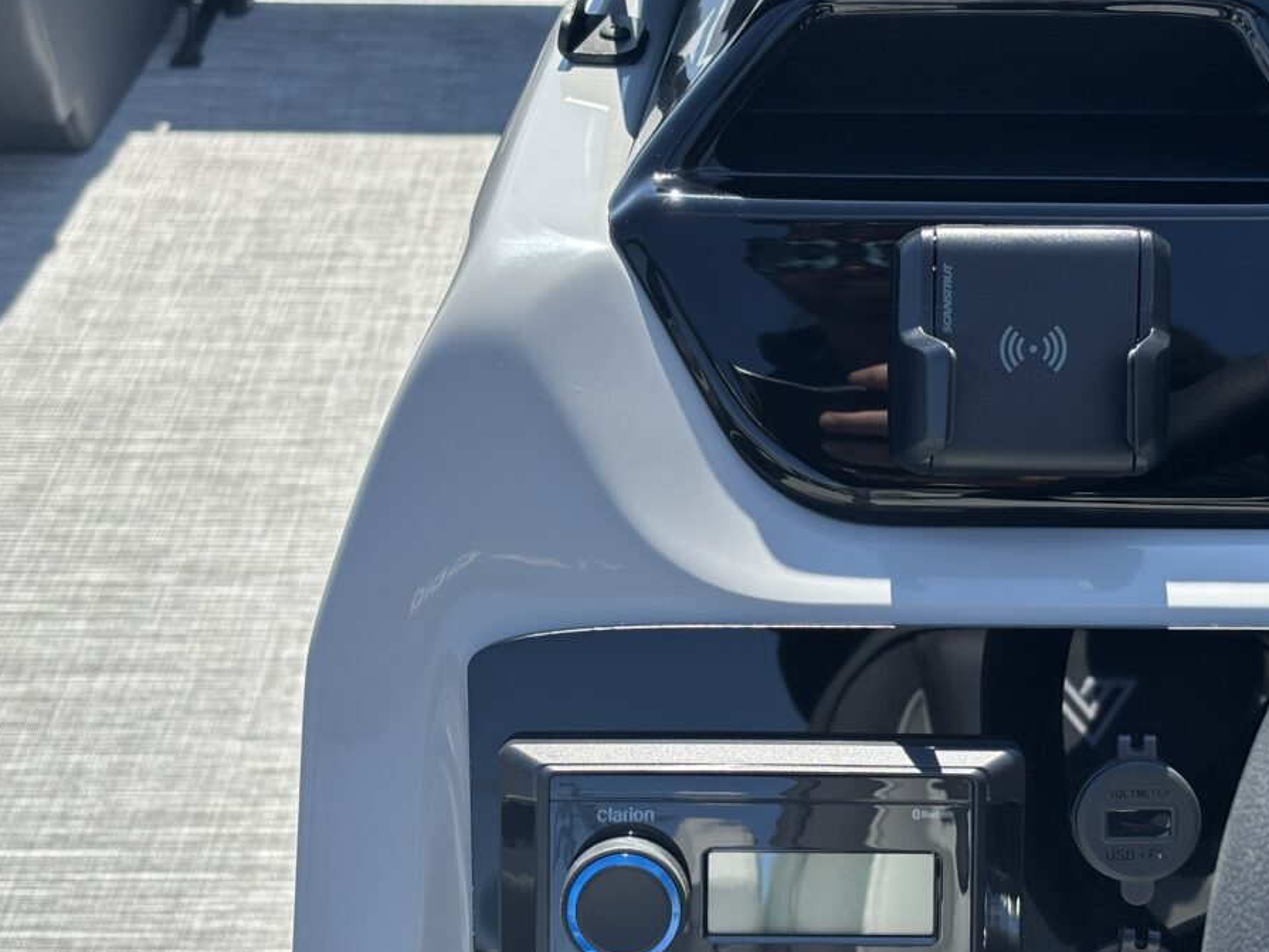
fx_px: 2273
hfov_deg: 31.2
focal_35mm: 62
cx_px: 727
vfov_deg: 23.6
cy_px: 552
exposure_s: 1/1724
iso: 32
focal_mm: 5.96
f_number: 1.6
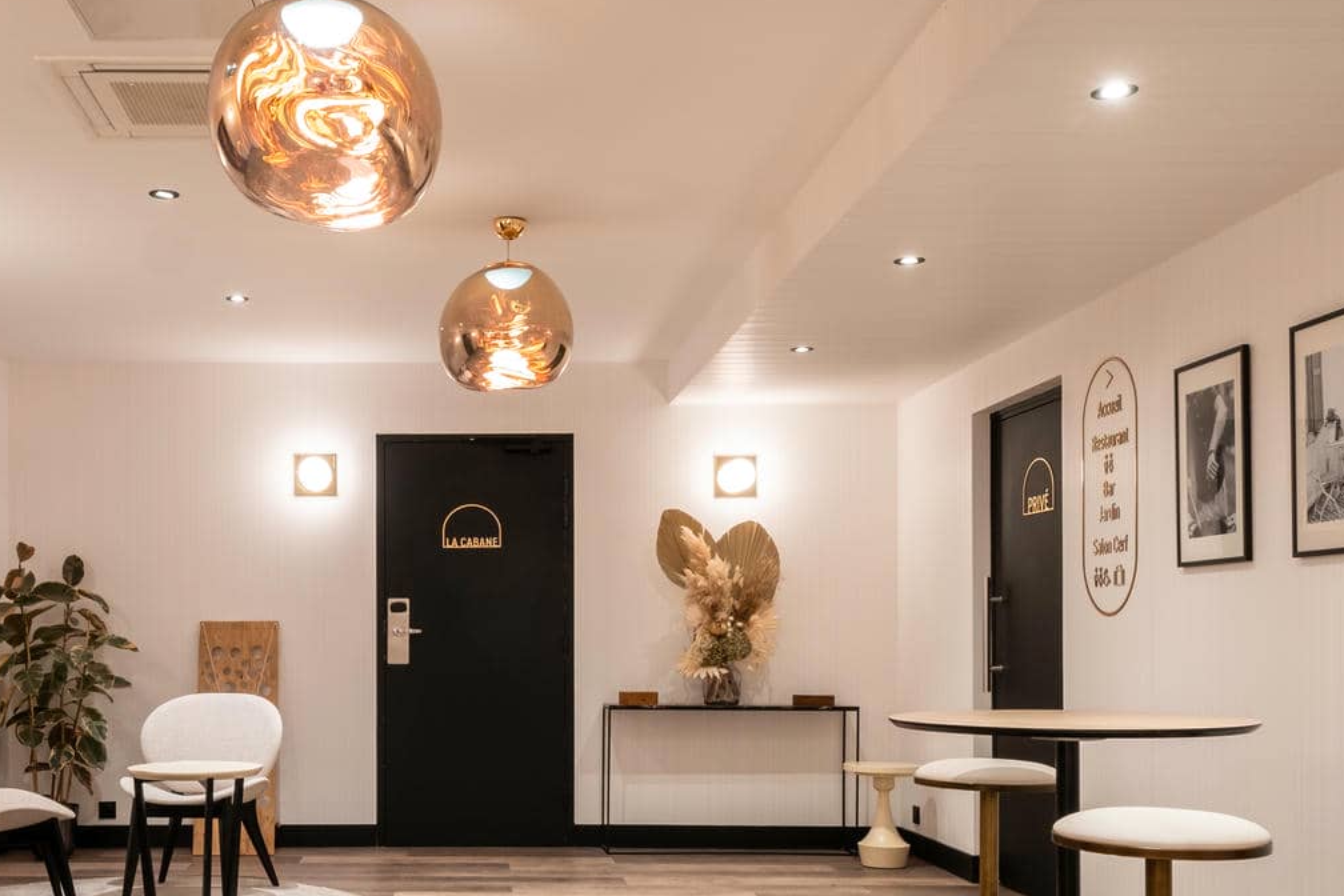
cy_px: 641
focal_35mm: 40
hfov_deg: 47.4
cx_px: 413
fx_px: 1493
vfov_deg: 32.9
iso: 80
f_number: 9
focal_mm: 13.9
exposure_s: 1.5
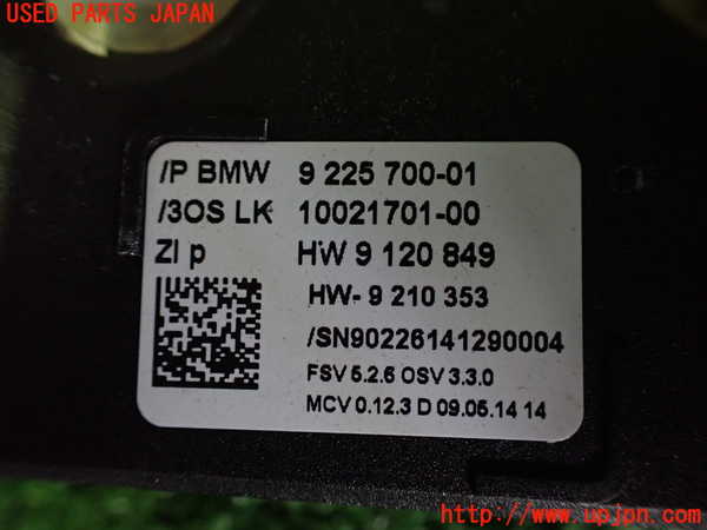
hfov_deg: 60.0
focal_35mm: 30
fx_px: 613
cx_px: 354
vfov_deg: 46.8
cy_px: 265
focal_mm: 5.4
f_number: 2.3
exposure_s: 1/100
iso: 800
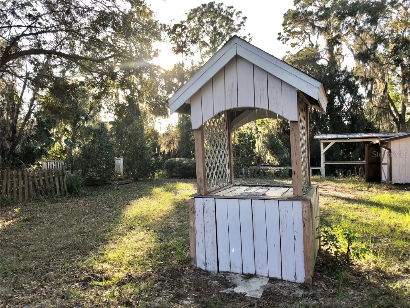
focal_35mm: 28
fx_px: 332
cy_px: 154
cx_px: 205
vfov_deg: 49.7
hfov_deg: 63.4
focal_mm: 3.99
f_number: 1.8
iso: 20
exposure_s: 1/302
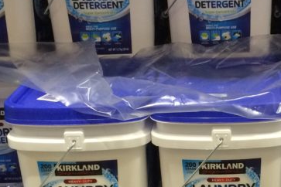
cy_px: 162
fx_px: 663
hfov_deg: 23.5
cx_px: 234
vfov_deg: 15.9
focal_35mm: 85
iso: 160
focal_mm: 4.15
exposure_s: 1/30
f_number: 2.2
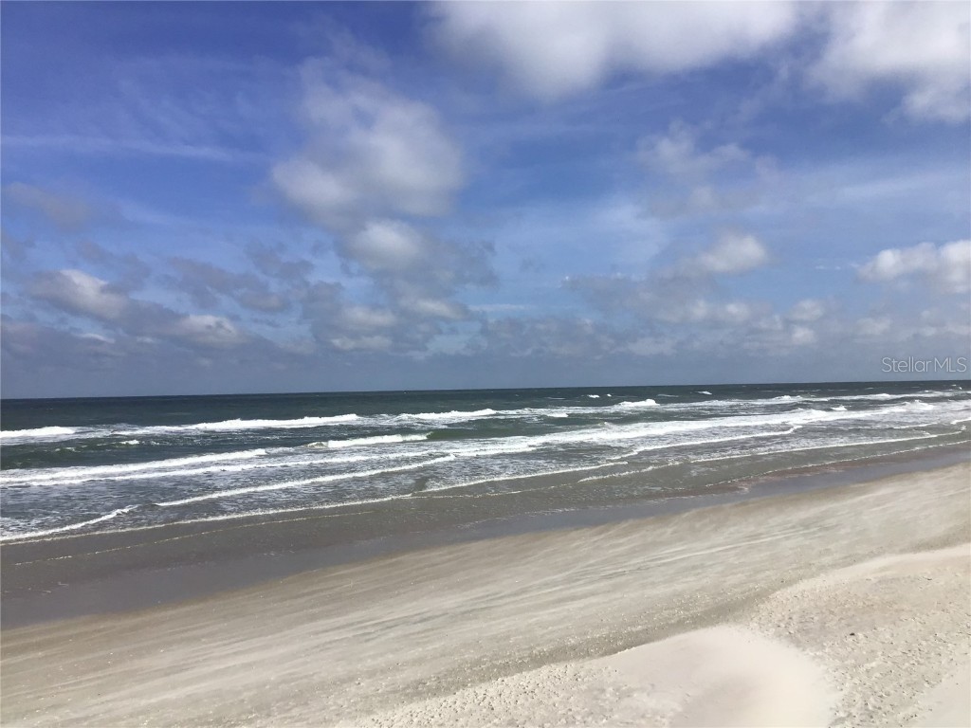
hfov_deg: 58.4
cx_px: 486
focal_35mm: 31
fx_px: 870
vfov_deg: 45.4
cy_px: 364
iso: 25
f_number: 2.4
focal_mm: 3.3
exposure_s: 1/3135
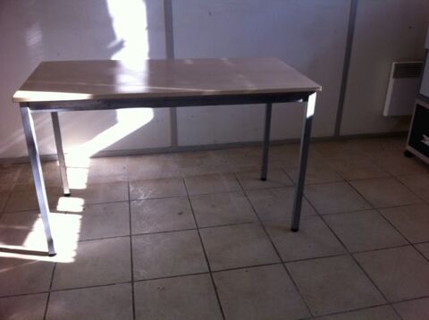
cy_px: 160
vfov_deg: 40.6
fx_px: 433
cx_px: 214
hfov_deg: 52.7
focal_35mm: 35
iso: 80
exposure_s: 1/60
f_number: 2.8
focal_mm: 3.85
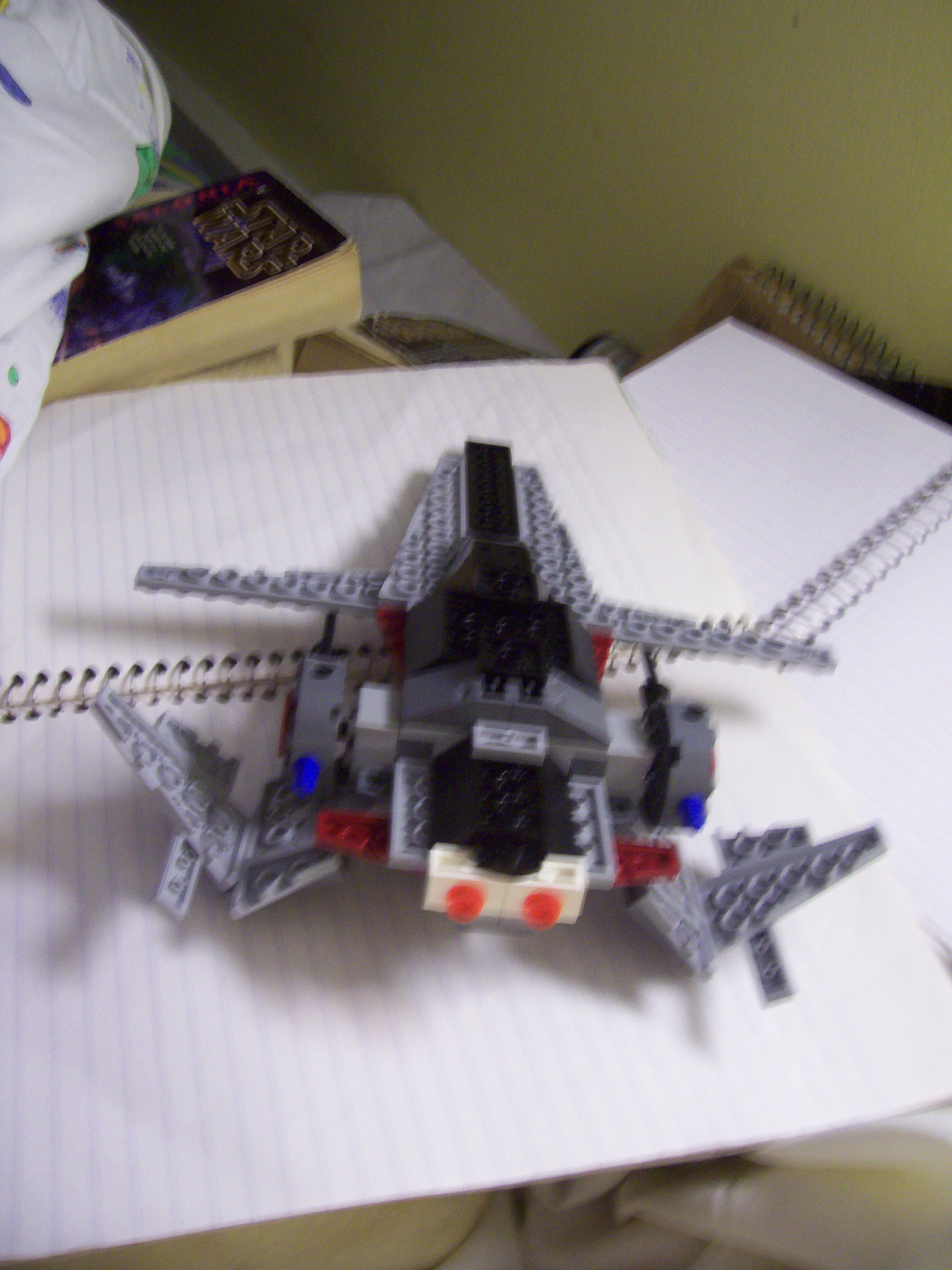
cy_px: 635
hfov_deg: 41.8
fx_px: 1247
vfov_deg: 54.0
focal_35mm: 34
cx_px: 476
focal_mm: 5.6
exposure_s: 1/8.67
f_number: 2.7
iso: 160
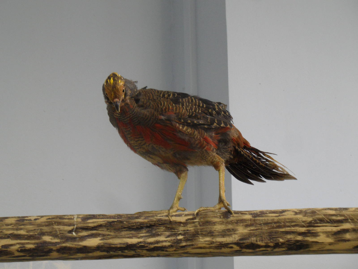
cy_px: 134
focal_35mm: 150
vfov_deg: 9.9
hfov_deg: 13.2
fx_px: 1551
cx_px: 179
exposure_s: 1/15
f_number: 4.4
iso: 200
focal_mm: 24.6
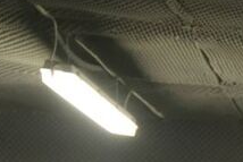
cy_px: 443
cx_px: 589
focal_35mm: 141
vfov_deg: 8.5
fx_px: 952
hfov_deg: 11.8
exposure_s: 1/140
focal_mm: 16
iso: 3200
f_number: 2.8
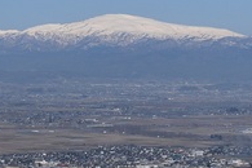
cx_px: 66
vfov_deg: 7.2
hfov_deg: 10.8
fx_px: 1331
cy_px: 61
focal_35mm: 190
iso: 200
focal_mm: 55
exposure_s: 1/500
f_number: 11
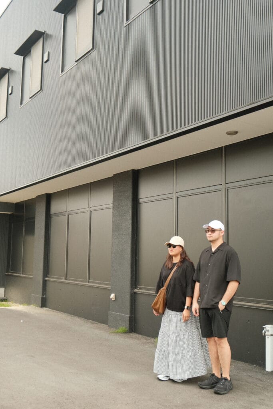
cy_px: 204
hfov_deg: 36.0
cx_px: 136
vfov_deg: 51.9
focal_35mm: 37
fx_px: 421
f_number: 5.6
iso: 320
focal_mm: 24.9
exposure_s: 1/160
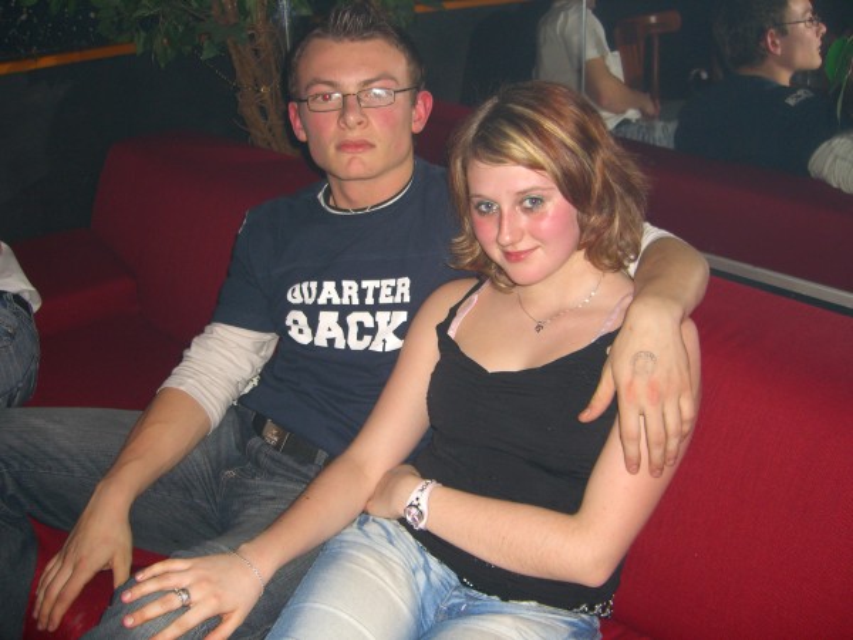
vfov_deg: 37.7
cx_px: 426
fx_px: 936
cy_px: 320
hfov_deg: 49.0
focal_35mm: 38
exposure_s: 1/60
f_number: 2.8
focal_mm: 7.9
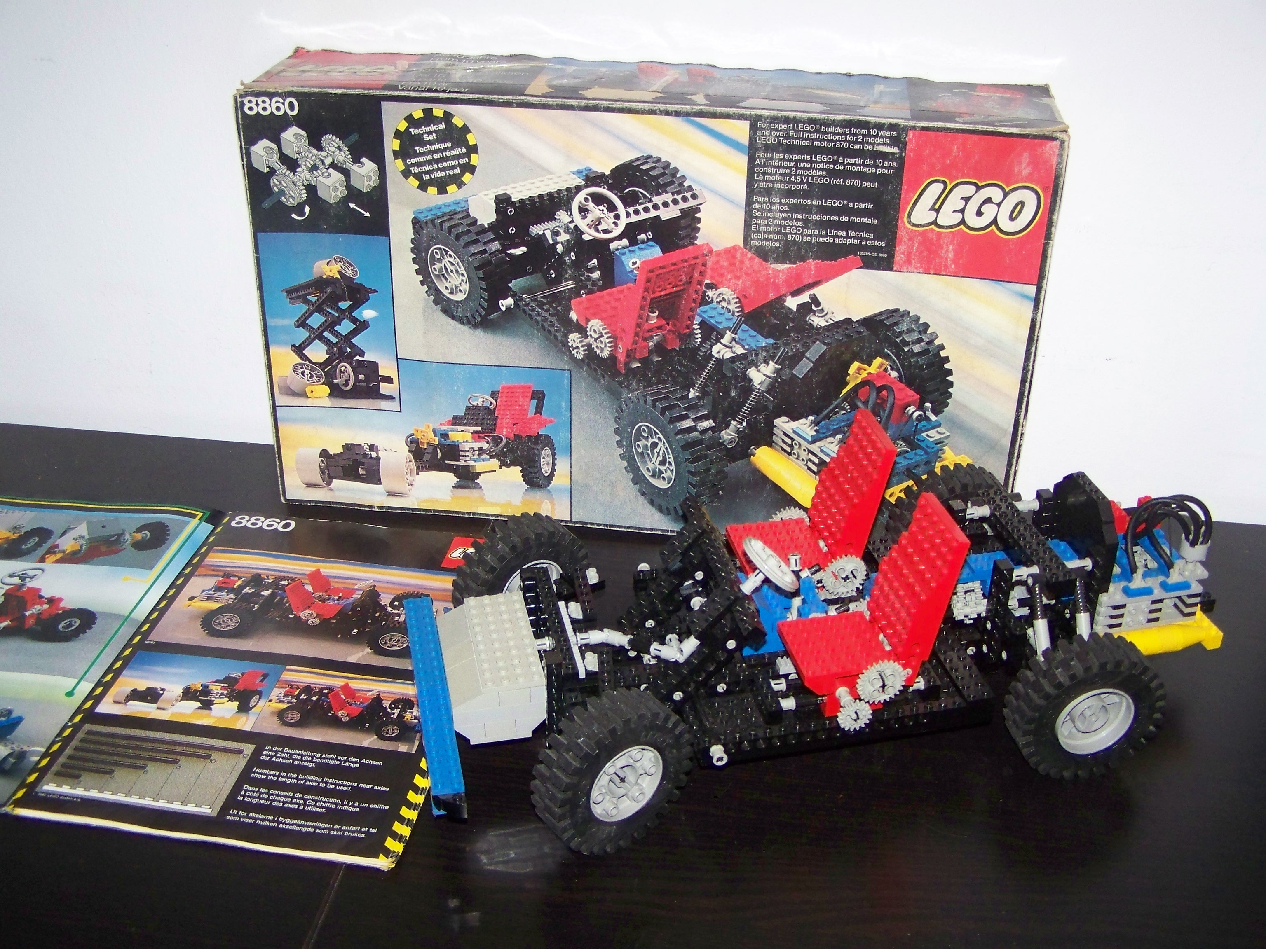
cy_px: 474
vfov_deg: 37.7
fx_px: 1390
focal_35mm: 38
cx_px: 633
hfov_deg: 49.0
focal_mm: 6.3
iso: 200
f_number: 2.8
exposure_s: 1/30
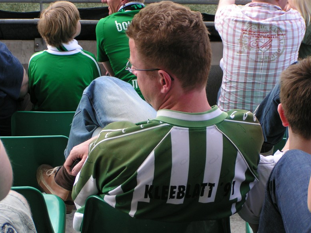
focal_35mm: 97
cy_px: 118
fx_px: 871
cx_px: 154
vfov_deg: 15.2
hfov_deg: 20.2
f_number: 4.5
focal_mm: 14.5
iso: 50
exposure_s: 1/125
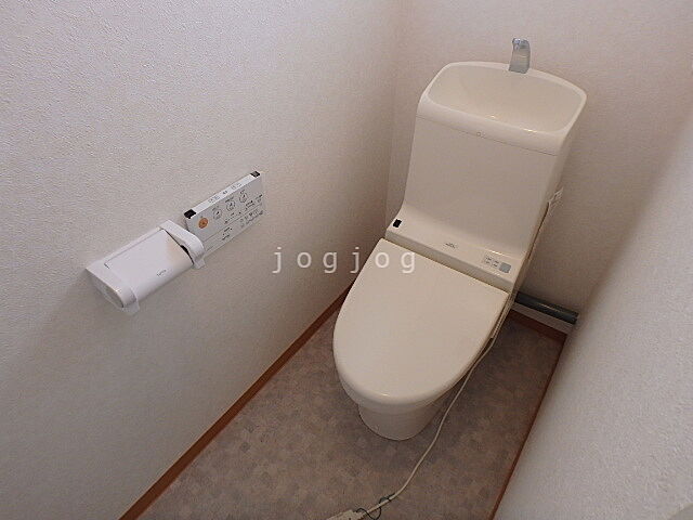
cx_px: 346
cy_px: 260
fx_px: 420
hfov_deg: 79.0
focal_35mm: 21
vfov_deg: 63.4
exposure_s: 1/40
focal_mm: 3.7
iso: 200
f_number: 3.5
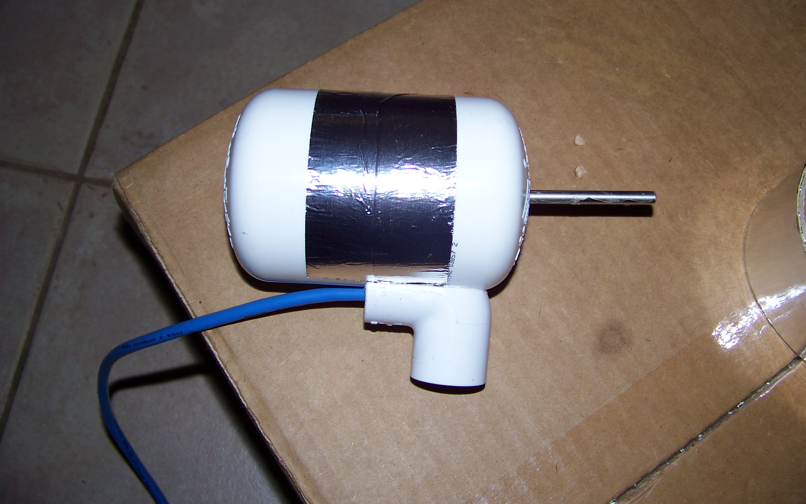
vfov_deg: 32.7
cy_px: 208
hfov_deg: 50.4
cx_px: 409
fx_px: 857
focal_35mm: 39
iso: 64
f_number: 2.8
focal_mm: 5.85
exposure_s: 1/30
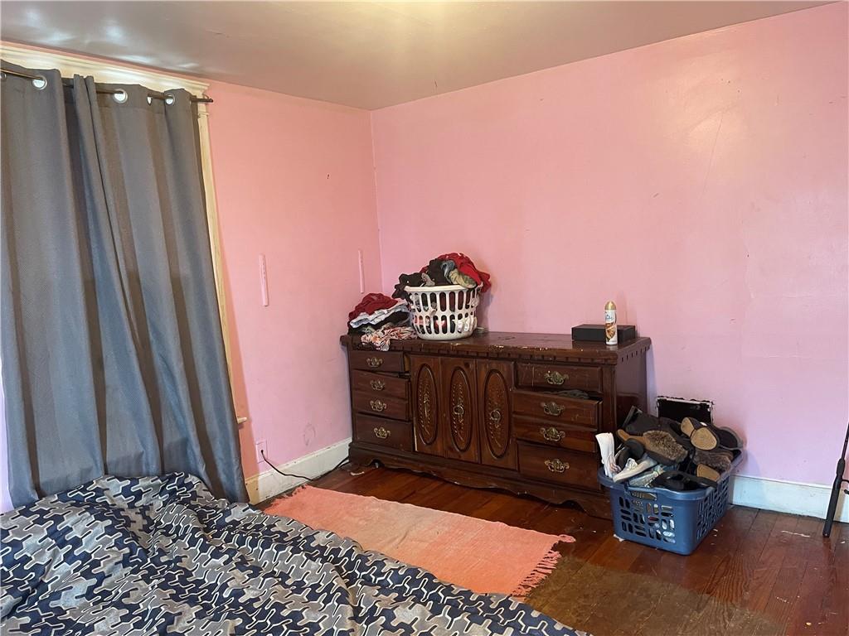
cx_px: 424
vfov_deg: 53.1
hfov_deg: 67.3
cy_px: 318
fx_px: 638
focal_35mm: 26
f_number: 1.6
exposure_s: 1/60
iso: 200
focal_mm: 4.2
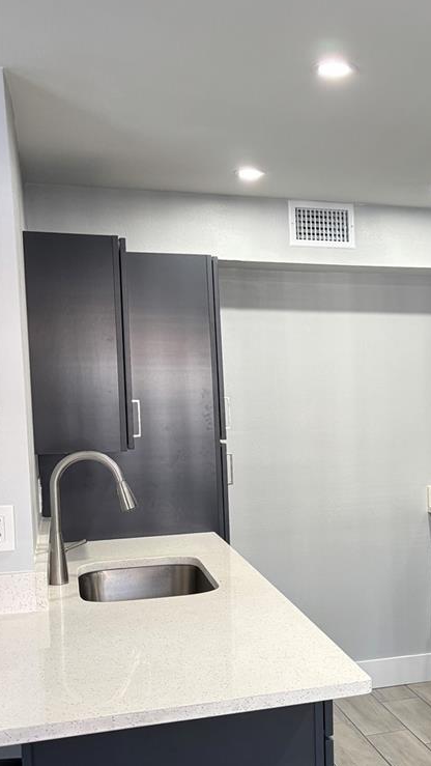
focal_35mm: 46
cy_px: 464
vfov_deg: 44.3
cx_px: 461
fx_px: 934
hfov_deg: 24.4
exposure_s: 1/60
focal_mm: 5.96
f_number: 1.6
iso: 125
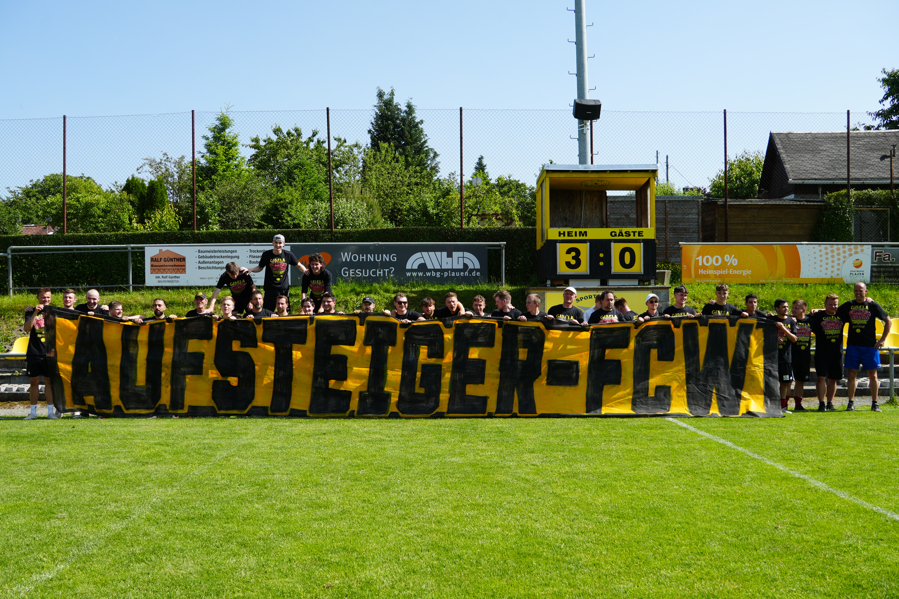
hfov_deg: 55.8
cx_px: 450
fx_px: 849
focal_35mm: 34
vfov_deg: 38.9
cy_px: 300
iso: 100
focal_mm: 23
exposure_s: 1/125
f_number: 9
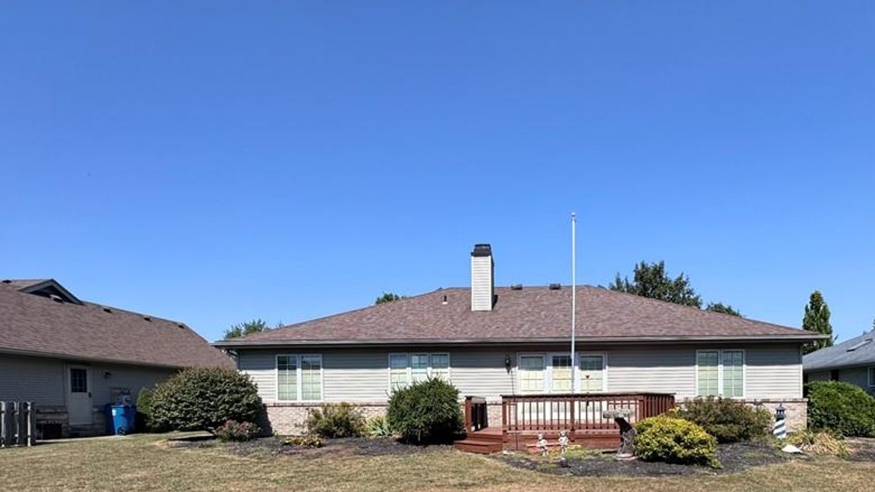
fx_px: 464
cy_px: 412
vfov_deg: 51.4
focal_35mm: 20
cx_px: 521
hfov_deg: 85.7
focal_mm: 2.22
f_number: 2.2
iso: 50
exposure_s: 1/2083
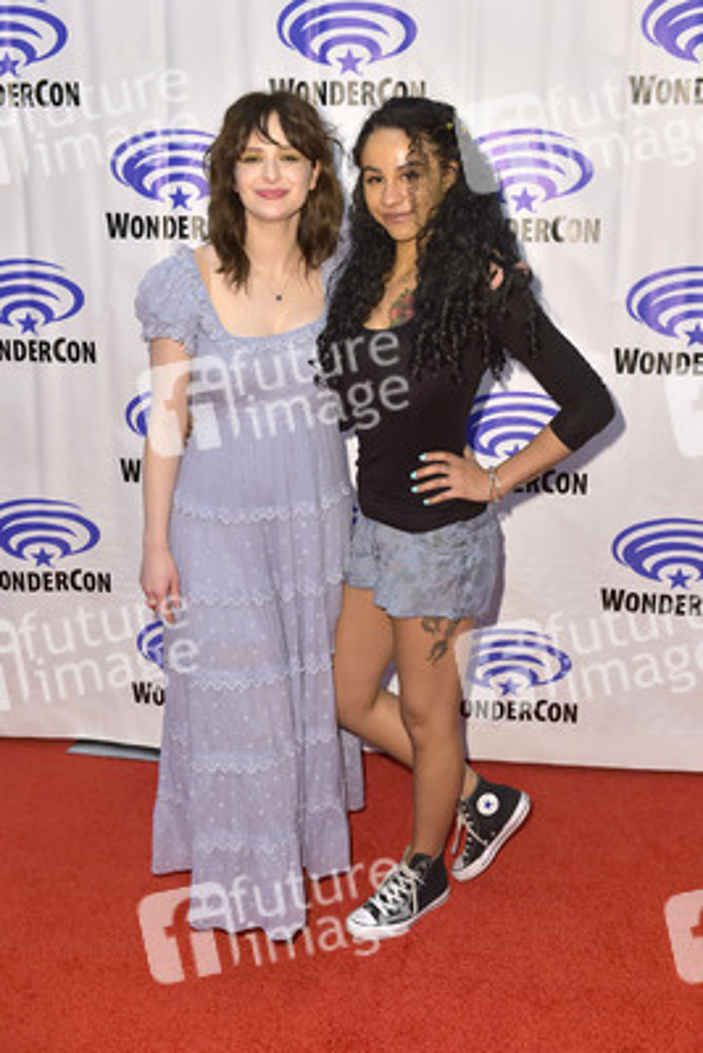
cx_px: 352
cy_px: 526
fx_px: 995
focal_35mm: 34
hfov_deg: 38.9
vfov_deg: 55.8
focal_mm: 34
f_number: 4.5
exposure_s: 1/250
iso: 320
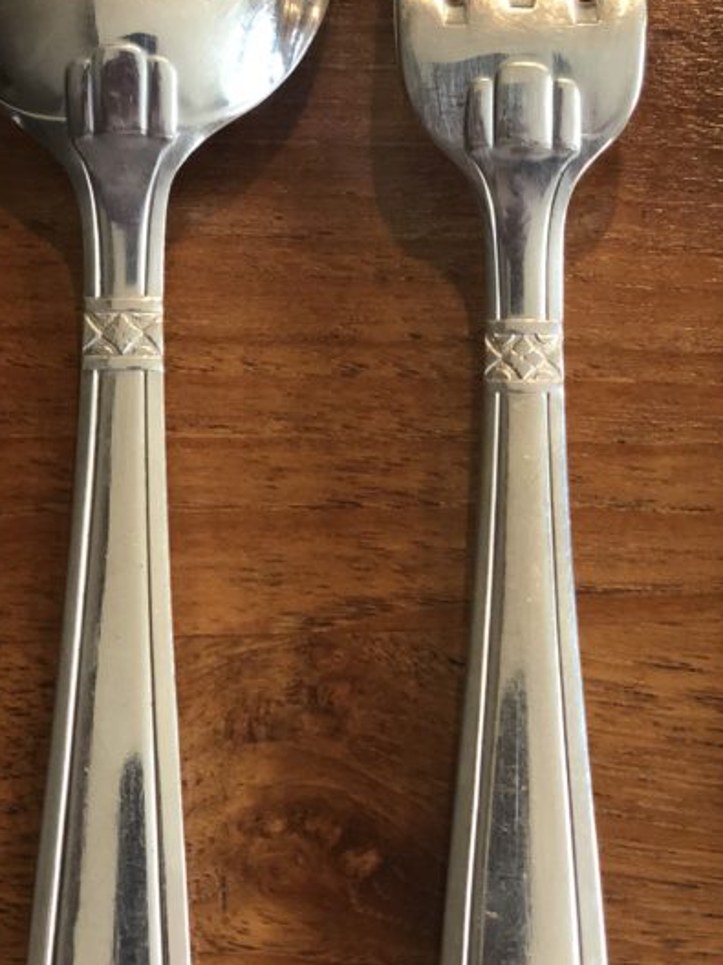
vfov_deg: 19.4
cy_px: 560
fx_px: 2814
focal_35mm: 101
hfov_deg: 14.6
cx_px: 419
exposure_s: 1/33
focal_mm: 6
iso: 125
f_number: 2.4
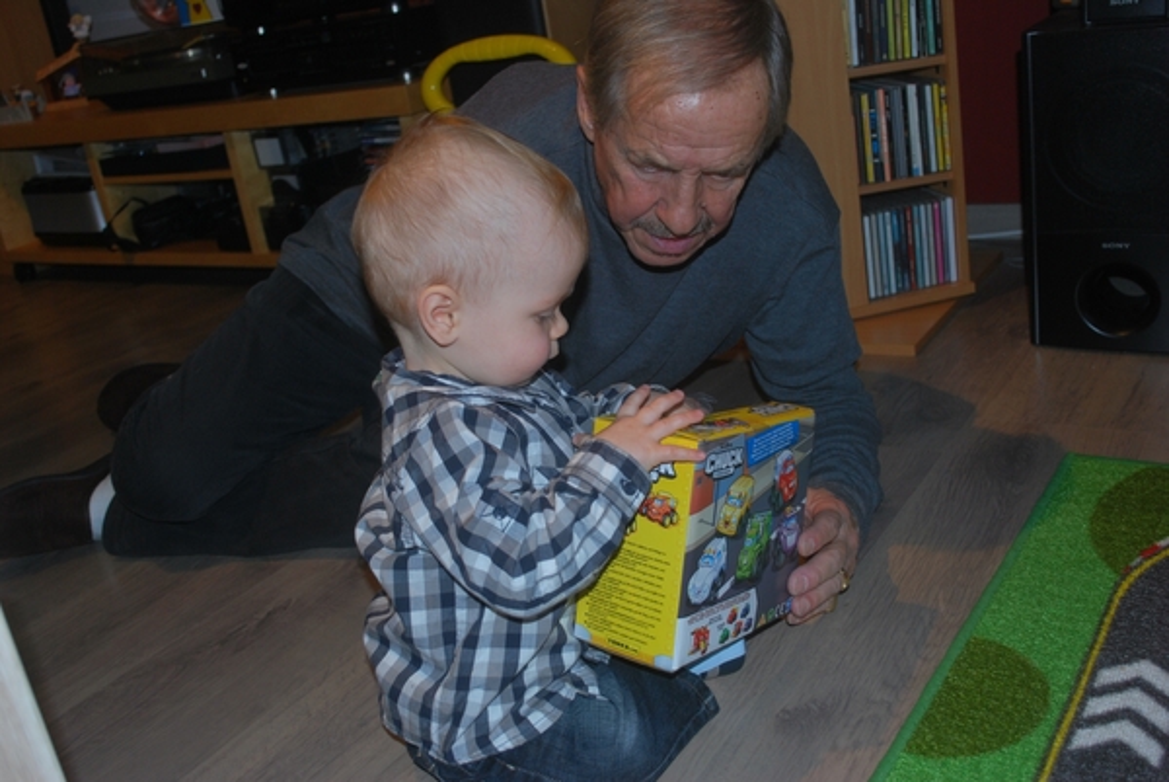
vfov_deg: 36.9
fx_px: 1170
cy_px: 391
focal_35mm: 36
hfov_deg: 53.1
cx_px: 584
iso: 200
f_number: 4.2
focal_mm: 24
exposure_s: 1/60
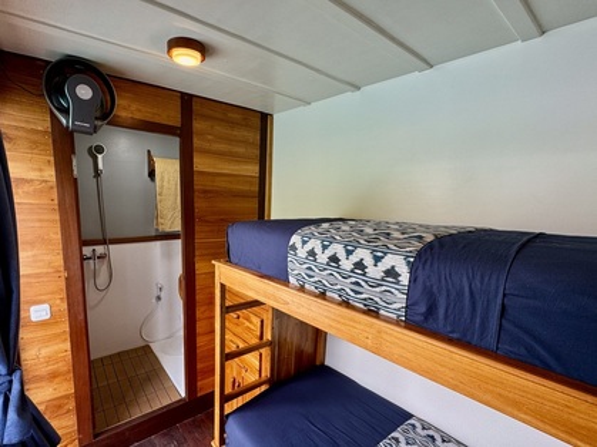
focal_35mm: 14
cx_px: 298
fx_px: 241
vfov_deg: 85.6
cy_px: 224
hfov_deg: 102.1
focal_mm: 2.22
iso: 80
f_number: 2.2
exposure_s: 1/99
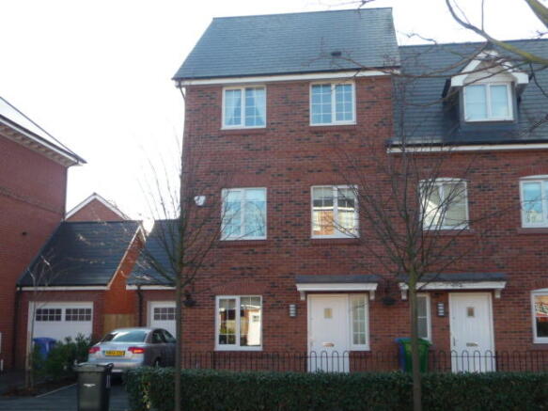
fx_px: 665
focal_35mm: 42
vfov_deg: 34.3
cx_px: 274
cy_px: 206
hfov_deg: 44.8
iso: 100
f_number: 3.3
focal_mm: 4.7
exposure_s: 1/250
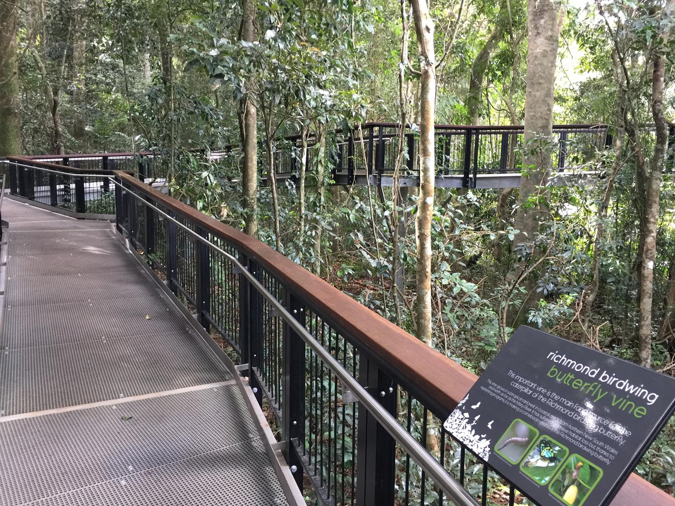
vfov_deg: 48.2
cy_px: 253
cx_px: 338
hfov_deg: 61.7
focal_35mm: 29
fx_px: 565
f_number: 2.2
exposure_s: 1/17
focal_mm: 4.15
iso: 80
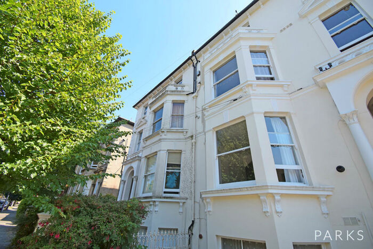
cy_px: 124
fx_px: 155
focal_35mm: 15
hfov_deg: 100.4
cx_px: 186
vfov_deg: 77.4
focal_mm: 10
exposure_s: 1/800
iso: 640
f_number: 6.3
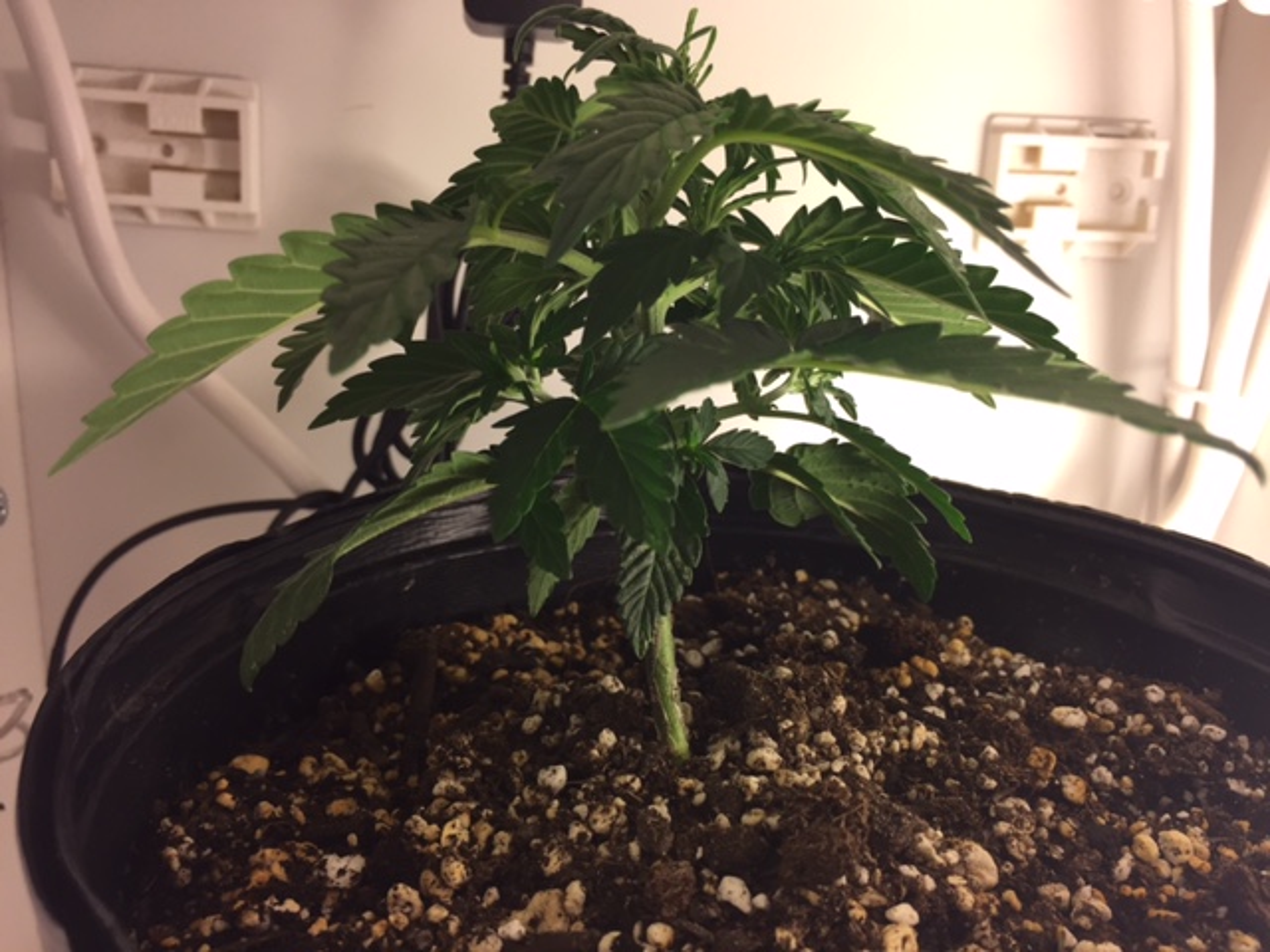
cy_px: 476
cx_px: 635
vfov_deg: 48.2
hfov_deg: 61.7
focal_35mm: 29
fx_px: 1064
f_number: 2.2
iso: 32
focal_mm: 4.15
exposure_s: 1/120
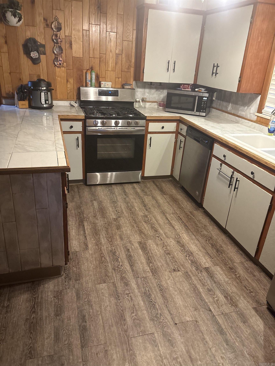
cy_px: 183
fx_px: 275
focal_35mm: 26
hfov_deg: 53.1
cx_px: 138
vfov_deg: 67.3
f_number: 1.6
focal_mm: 5.96
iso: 500
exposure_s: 1/60
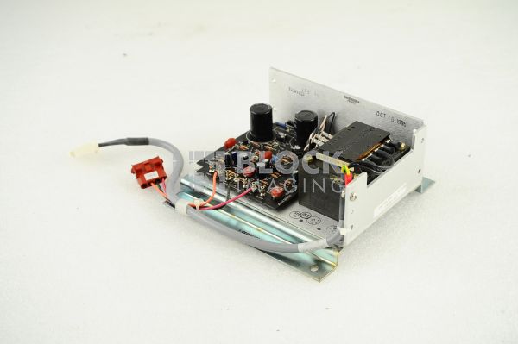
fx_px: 934
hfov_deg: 31.0
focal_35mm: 65
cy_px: 172
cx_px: 259
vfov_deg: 20.9
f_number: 8
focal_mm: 65
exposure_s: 1/100
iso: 800
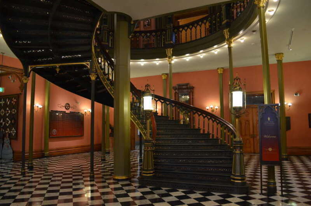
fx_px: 233
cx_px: 156
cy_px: 103
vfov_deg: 47.7
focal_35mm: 27
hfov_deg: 67.5
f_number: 4
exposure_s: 1/60
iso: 800
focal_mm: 18
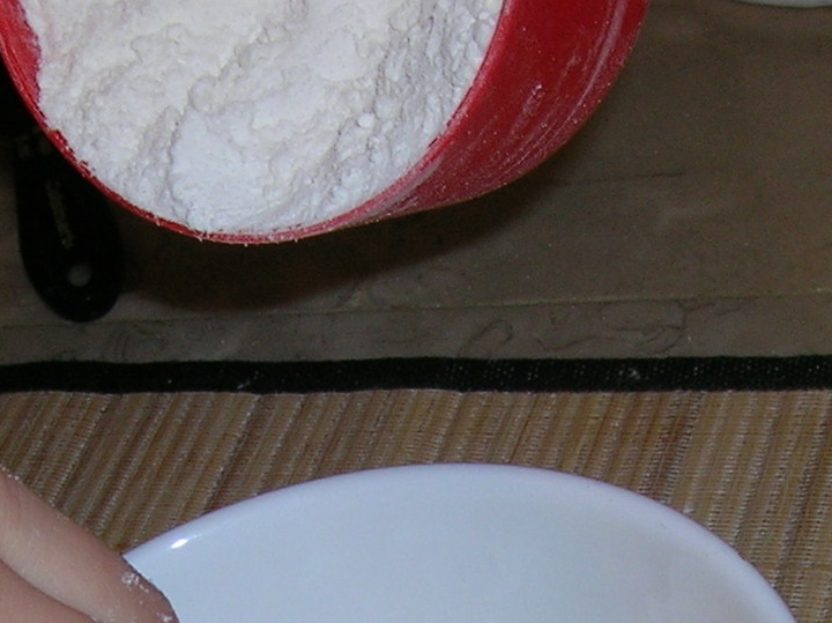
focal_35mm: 108
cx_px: 445
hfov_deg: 18.2
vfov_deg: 13.4
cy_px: 714
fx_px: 2594
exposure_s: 1/60.1
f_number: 2.9
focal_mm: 5.7
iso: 50
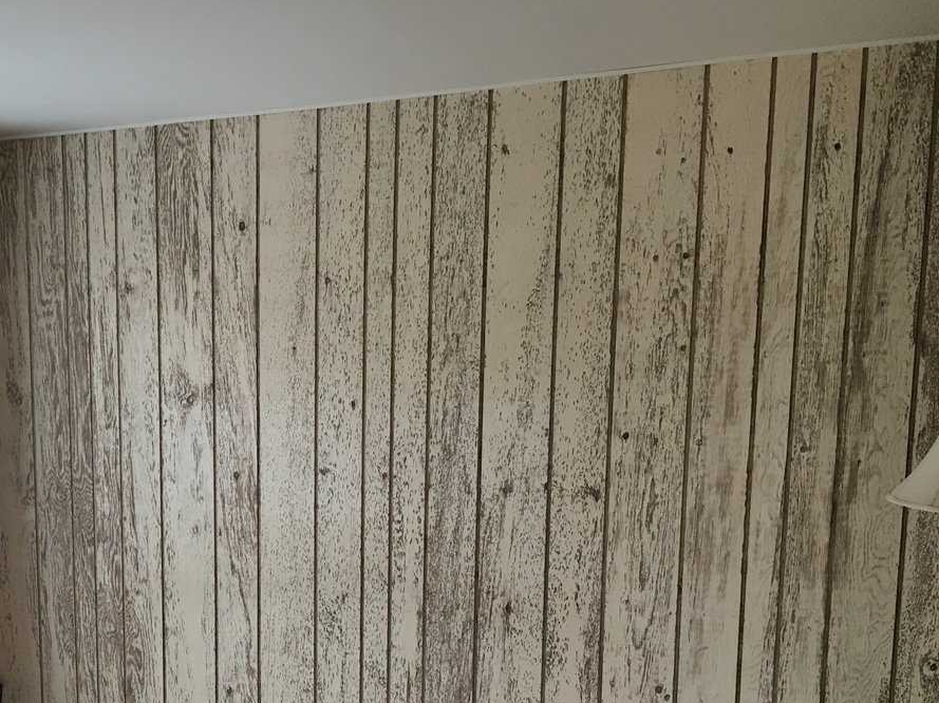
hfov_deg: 38.9
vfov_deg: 30.2
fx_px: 1274
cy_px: 550
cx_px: 186
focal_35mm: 47
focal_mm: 4.15
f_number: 2.2
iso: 80
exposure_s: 1/30
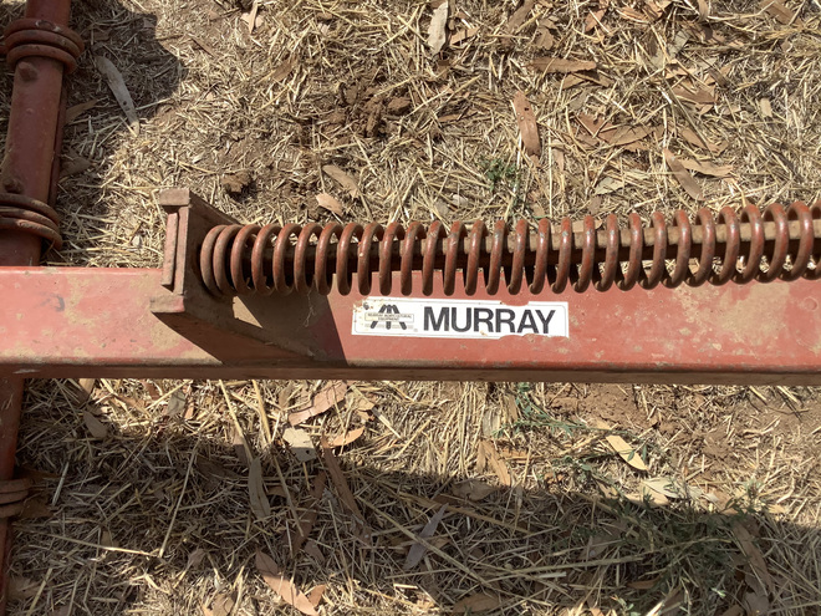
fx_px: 735
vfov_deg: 45.4
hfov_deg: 58.4
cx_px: 410
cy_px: 308
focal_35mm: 31
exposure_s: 1/1335
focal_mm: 3.3
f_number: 2.4
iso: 25
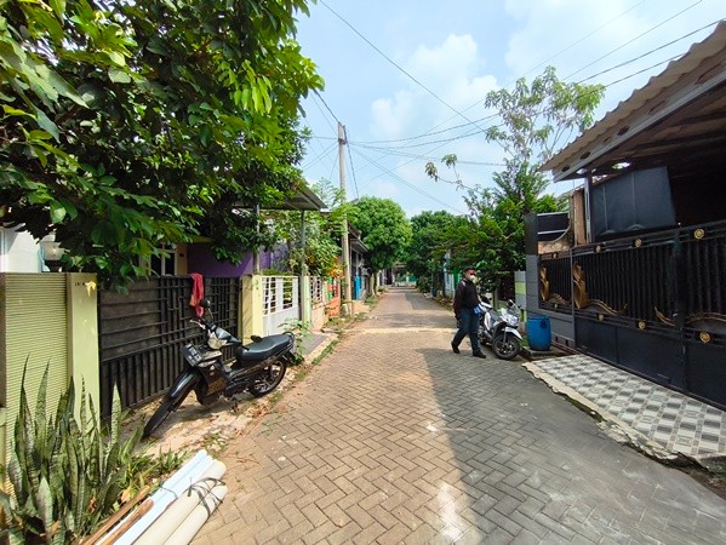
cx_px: 363
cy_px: 272
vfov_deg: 81.8
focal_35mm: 15
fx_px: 315
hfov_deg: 98.1
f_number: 2.2
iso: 50
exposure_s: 1/1634
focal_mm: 1.65
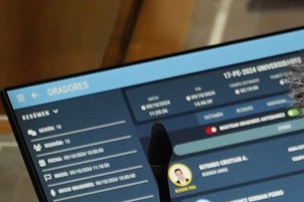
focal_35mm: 1073
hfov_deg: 1.9
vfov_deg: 1.3
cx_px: 247
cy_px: 177
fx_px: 9056
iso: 8000
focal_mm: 300
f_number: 5.6
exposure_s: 1/400
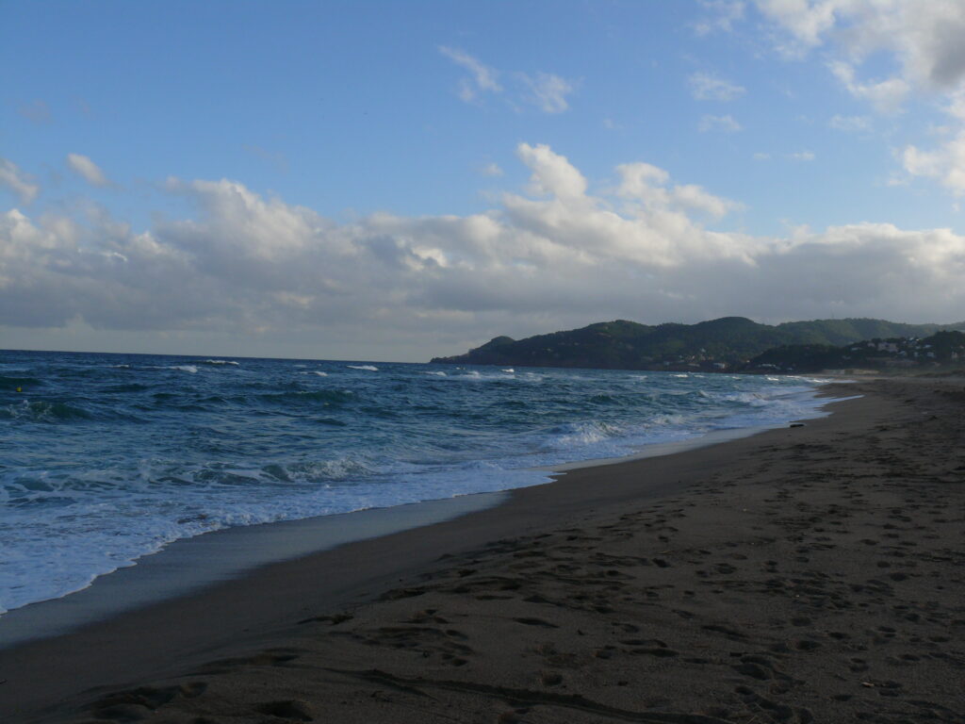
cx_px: 482
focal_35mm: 35
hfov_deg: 52.6
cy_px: 362
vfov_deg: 40.7
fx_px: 976
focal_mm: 7.4
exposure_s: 1/500
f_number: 5.6
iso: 100
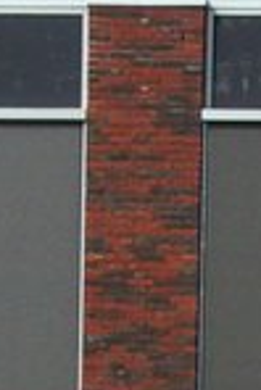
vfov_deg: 5.6
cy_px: 672
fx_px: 3932
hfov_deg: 3.8
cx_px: 294
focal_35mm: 362
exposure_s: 1/2000
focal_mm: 35
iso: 400
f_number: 8
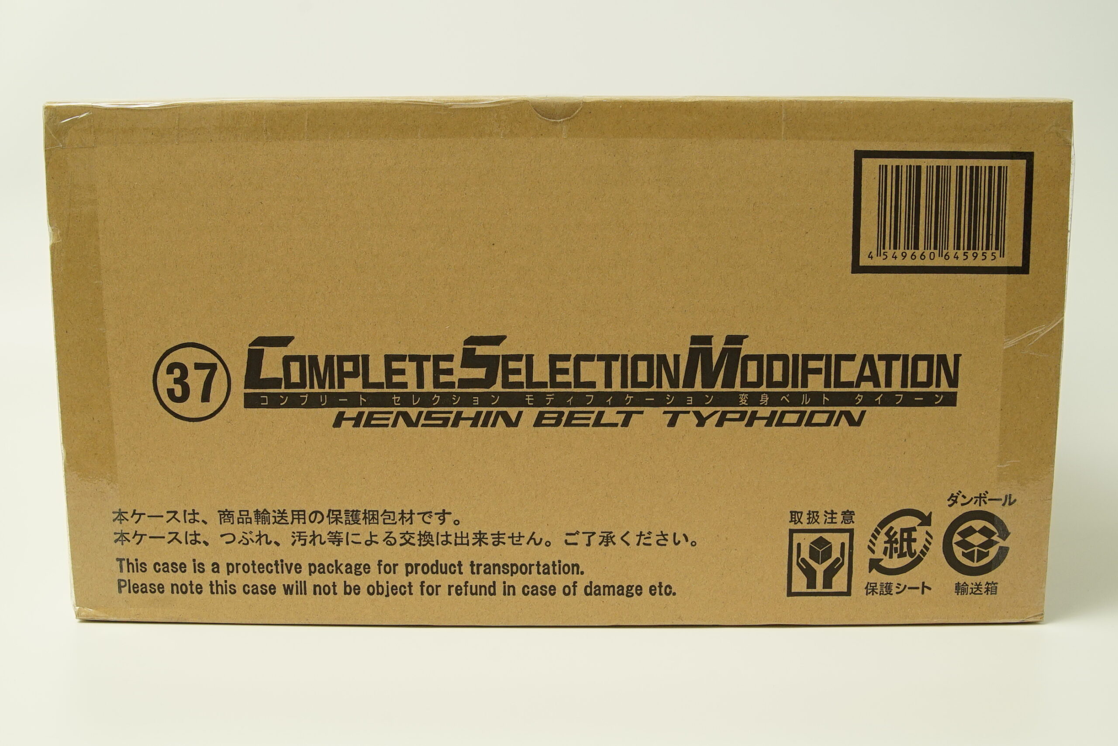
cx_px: 559
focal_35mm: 42
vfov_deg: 31.9
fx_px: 1305
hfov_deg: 46.4
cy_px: 373
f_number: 10
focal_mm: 28
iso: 1000
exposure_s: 1/20
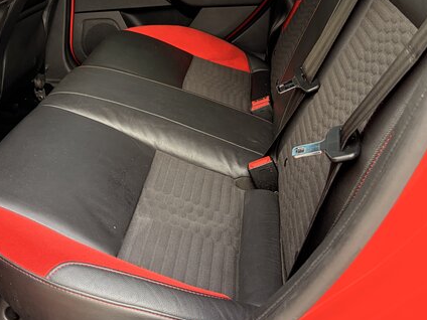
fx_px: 604
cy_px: 23
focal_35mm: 49
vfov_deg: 28.4
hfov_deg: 37.3
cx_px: 75
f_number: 1.6
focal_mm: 5.96
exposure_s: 1/90
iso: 125
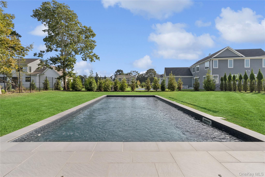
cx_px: 132
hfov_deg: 93.3
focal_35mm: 17
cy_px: 88
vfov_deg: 70.4
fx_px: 125
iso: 200
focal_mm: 17
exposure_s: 1/320
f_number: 10
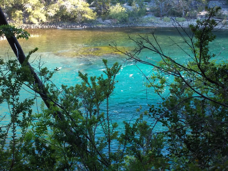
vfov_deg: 17.2
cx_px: 114
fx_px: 566
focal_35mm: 86
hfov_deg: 22.8
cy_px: 86
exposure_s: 1/25
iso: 200
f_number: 6.3
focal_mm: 15.4
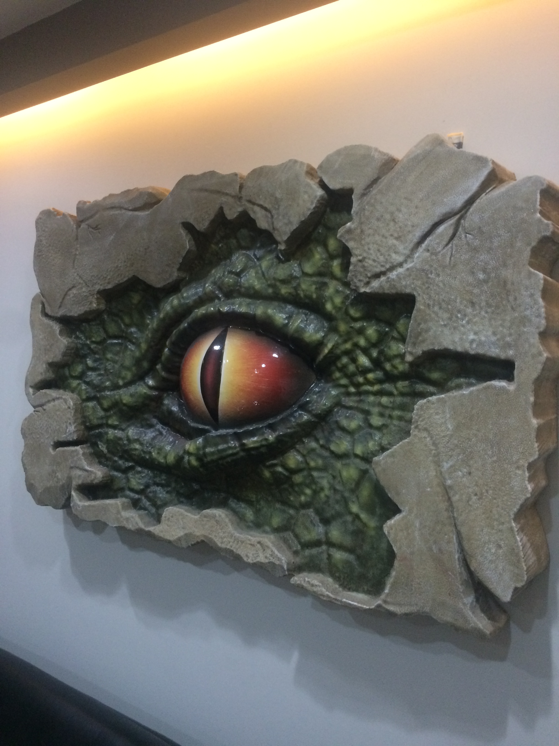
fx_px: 624
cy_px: 373
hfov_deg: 48.2
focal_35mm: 29
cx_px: 280
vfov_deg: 61.7
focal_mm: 4.15
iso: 320
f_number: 2.2
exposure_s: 1/33
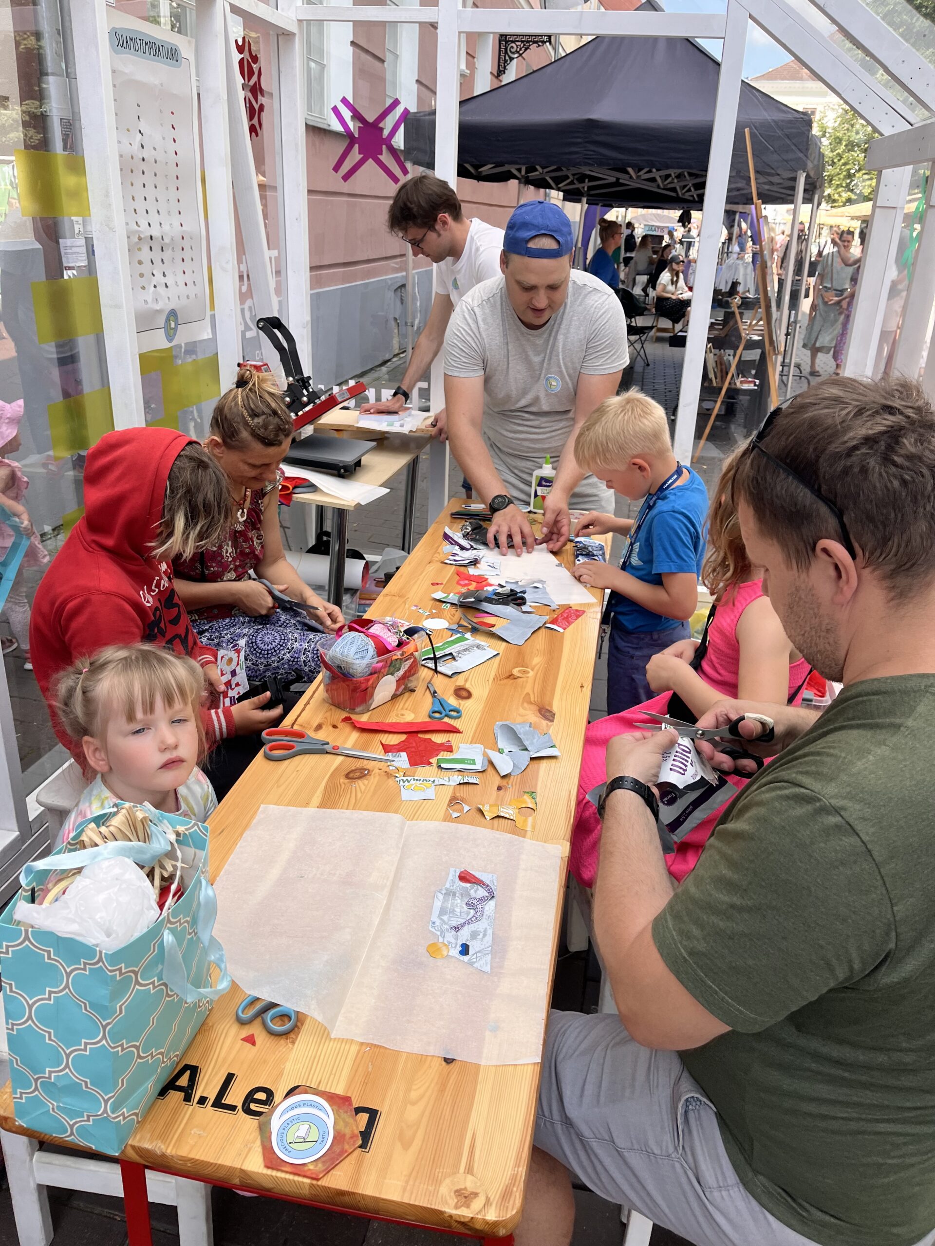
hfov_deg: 53.1
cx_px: 468
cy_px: 623
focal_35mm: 26
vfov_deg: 67.3
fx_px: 936
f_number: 1.6
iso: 50
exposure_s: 1/787
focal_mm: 5.1
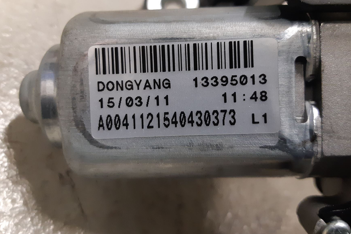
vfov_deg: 41.0
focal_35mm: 32
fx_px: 312
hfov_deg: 58.7
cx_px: 178
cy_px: 97
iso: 320
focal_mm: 3.93
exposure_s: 1/50
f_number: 1.7
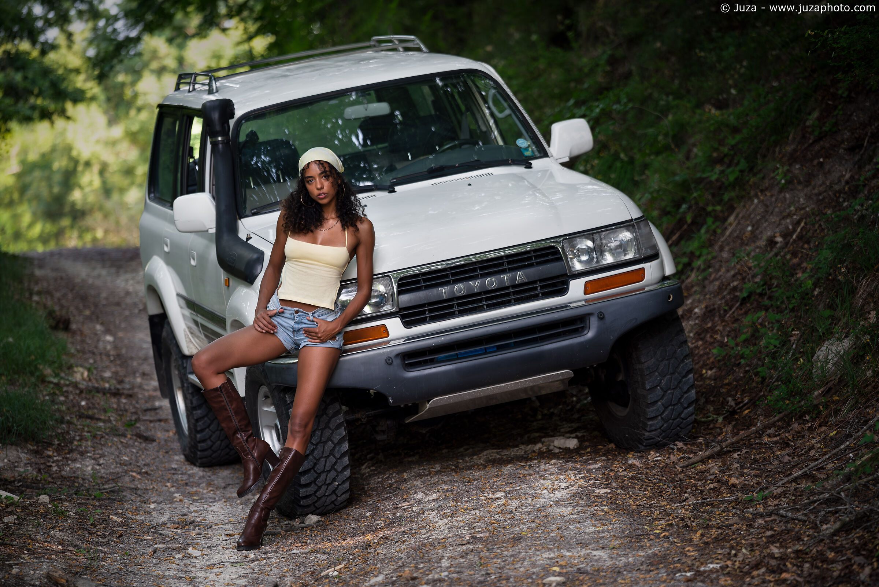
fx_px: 3328
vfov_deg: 10.1
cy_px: 294
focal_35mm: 136
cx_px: 440
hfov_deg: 15.0
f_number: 2.8
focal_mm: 136.3
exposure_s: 1/400
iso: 800
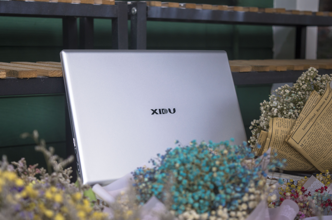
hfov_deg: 28.1
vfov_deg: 18.9
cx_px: 166
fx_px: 663
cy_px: 110
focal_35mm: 72
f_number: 5.6
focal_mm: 48
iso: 400
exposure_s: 1/80
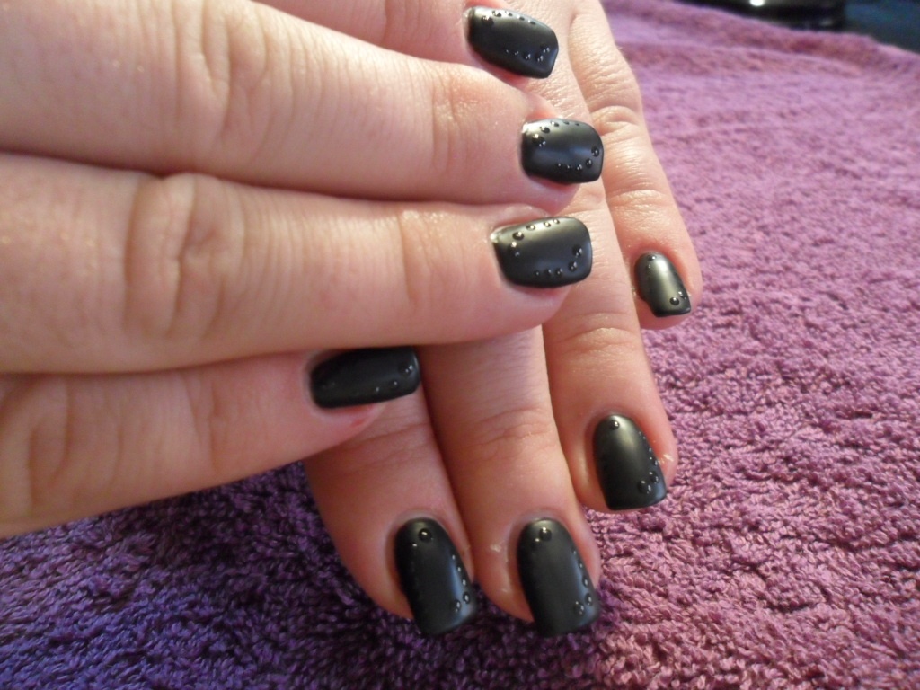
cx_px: 460
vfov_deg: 51.4
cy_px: 345
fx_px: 718
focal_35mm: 27
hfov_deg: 65.3
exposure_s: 1/20
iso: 400
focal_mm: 4.9
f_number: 3.5
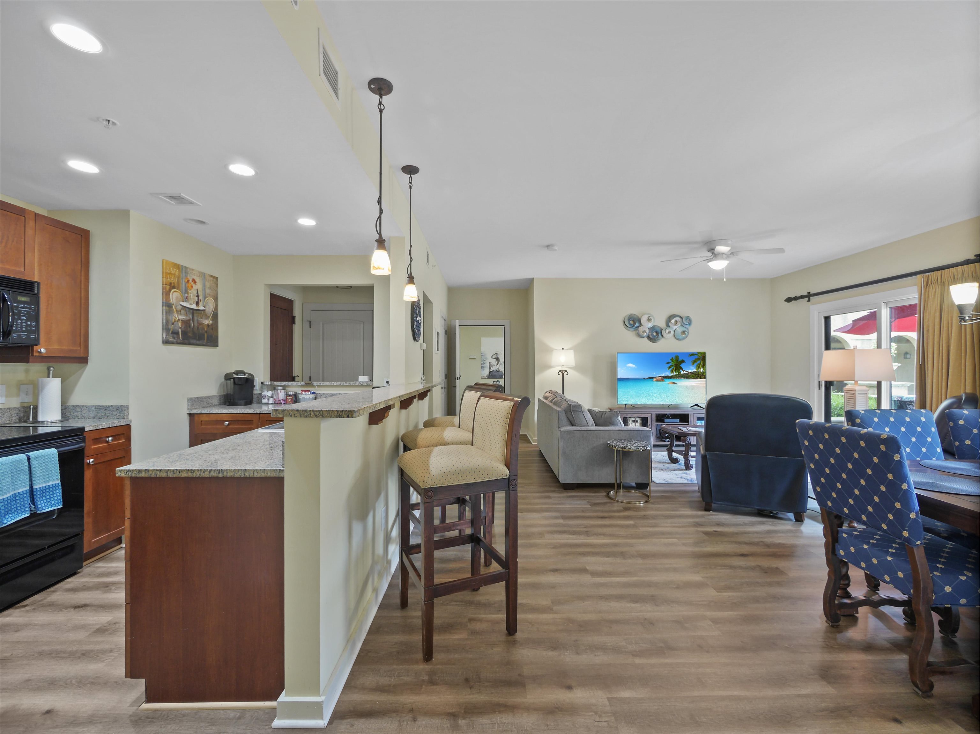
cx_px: 490
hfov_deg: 102.1
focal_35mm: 14
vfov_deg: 85.7
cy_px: 367
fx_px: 396
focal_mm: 7
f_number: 4
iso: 400
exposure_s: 1/4
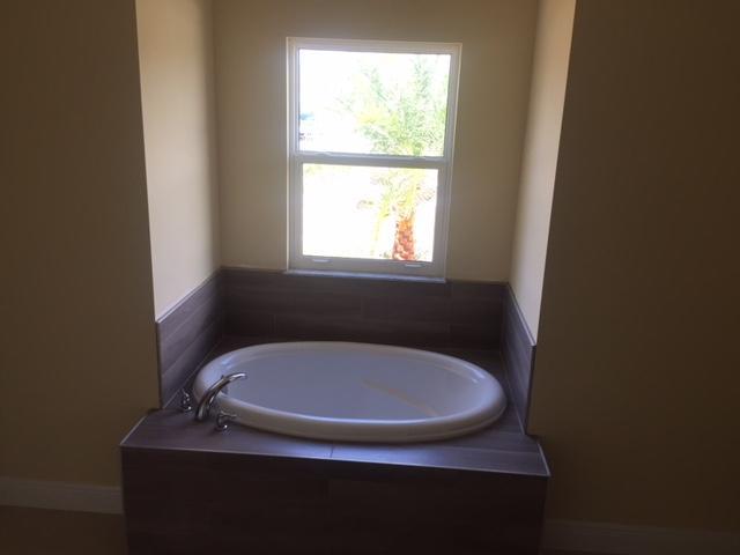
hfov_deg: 61.7
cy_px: 278
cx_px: 370
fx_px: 620
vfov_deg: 48.2
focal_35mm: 29
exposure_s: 1/120
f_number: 2.2
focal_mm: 4.15
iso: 40
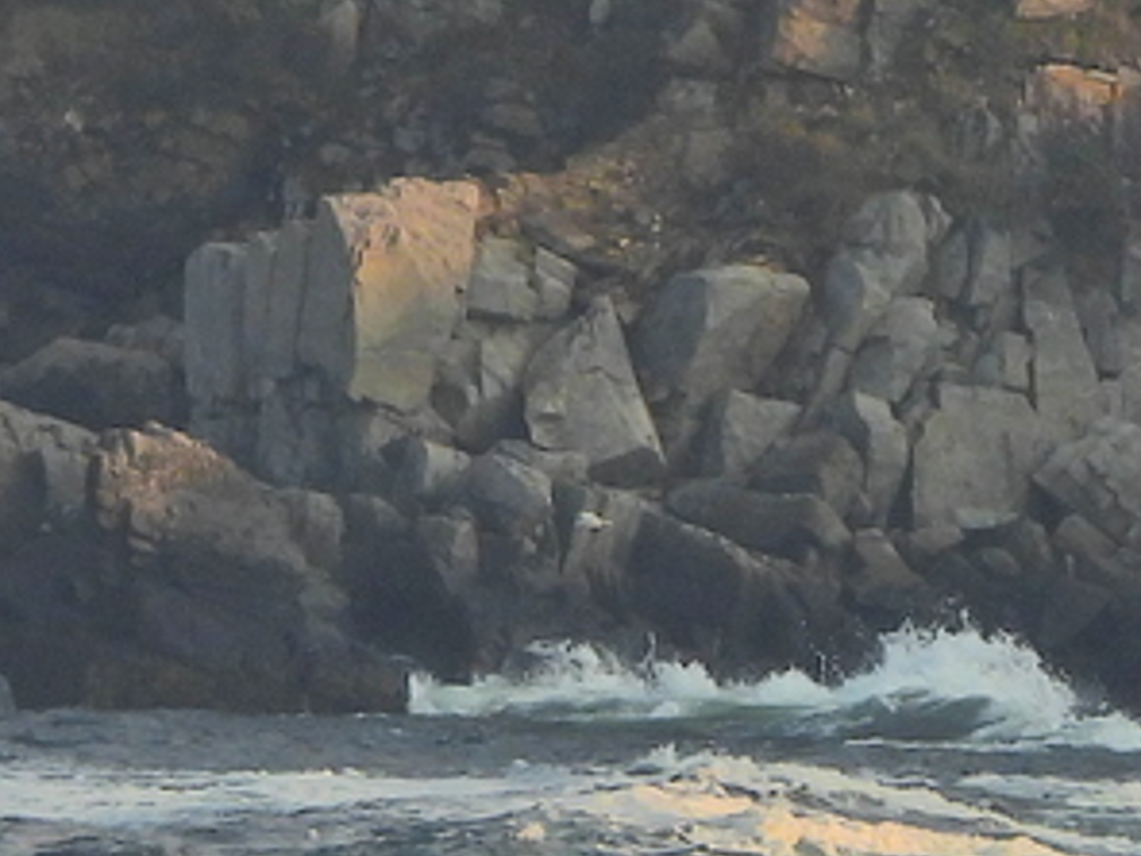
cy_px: -729
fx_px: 99841
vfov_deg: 0.5
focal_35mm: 3029
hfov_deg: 0.7
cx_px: 189
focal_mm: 125
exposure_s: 1/500
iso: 160
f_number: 5.6
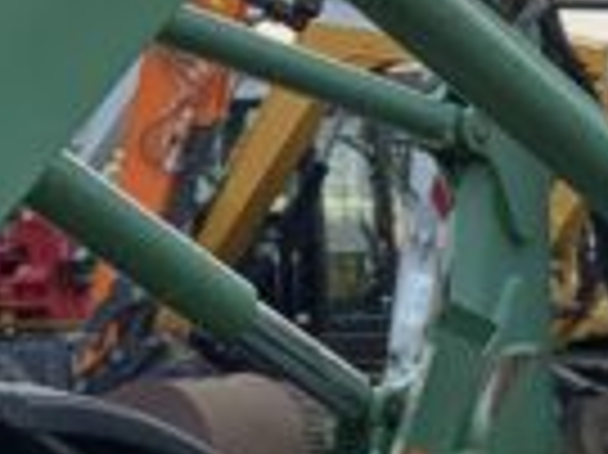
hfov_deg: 9.0
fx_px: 3861
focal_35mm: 220
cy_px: 175
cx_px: 68
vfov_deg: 6.7
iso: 16
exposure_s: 1/122
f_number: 1.8
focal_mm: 3
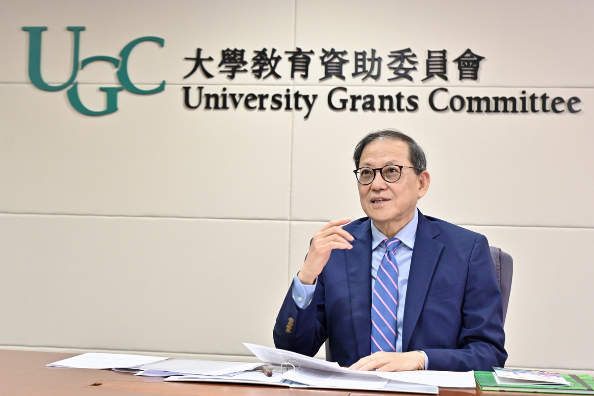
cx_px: 297
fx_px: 924
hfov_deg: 35.6
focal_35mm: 56
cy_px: 198
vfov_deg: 24.2
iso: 2500
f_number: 5
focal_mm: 56
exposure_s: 1/160
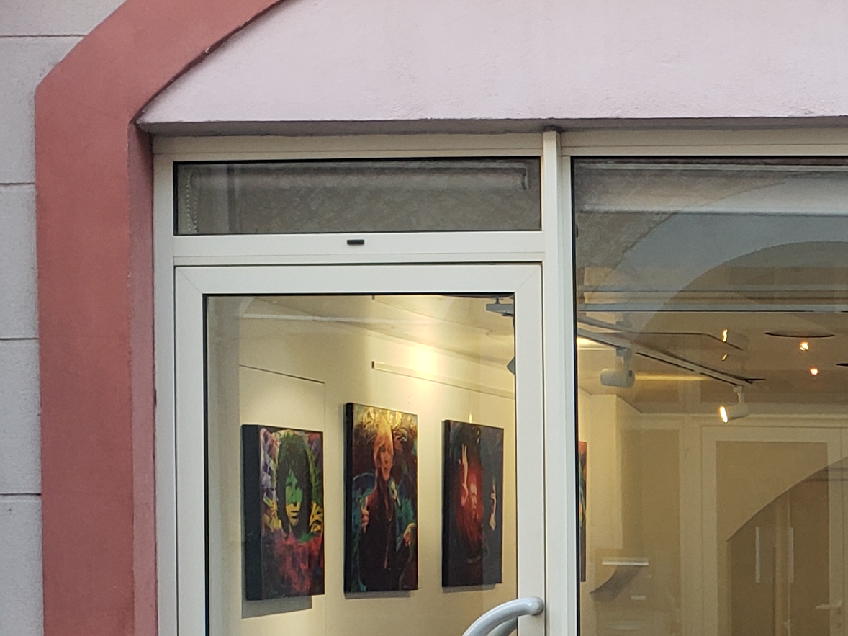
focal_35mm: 89
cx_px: 1148
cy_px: 591
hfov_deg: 19.9
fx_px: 2180
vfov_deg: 16.3
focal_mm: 4.3
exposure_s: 1/50
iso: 100
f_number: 2.4
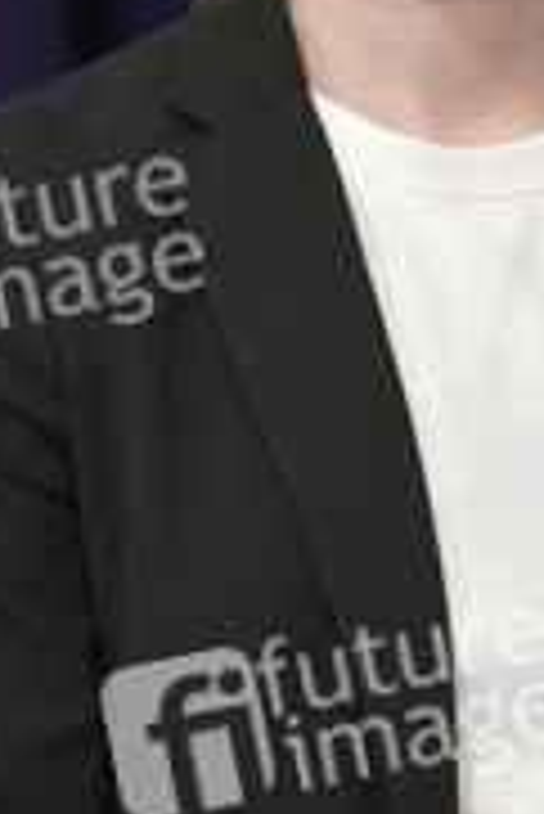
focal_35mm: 128
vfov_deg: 15.8
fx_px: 2896
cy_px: 40
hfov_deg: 10.7
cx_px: 463
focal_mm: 58
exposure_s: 1/200
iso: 2000
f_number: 5.6
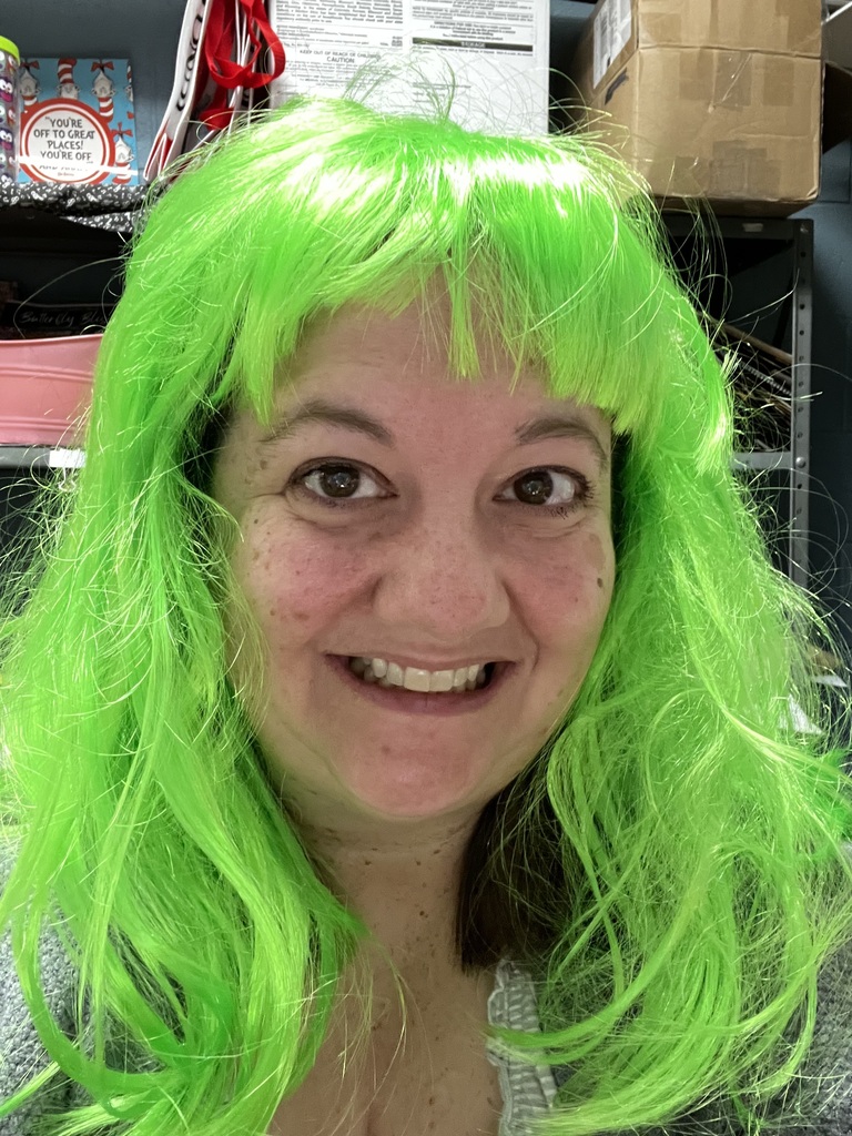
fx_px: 985
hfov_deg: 46.8
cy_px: 568
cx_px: 426
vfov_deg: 60.0
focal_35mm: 30
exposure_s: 1/17
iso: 640
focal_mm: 2.71
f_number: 2.2
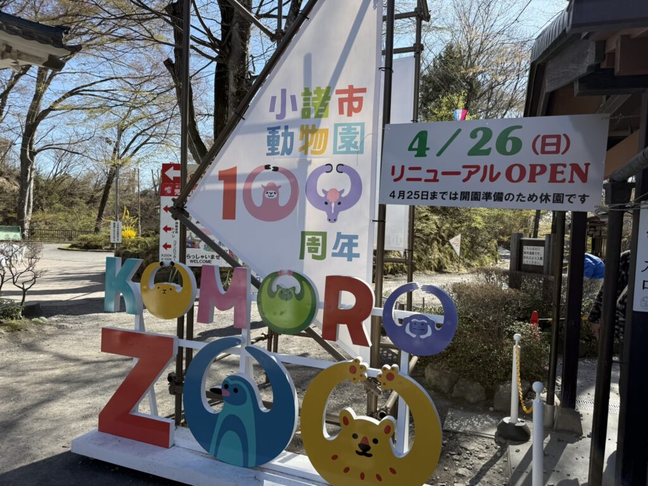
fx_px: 449
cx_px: 324
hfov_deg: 71.6
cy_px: 243
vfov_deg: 56.8
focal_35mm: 24
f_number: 1.78
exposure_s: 1/2000
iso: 80
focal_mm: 6.76
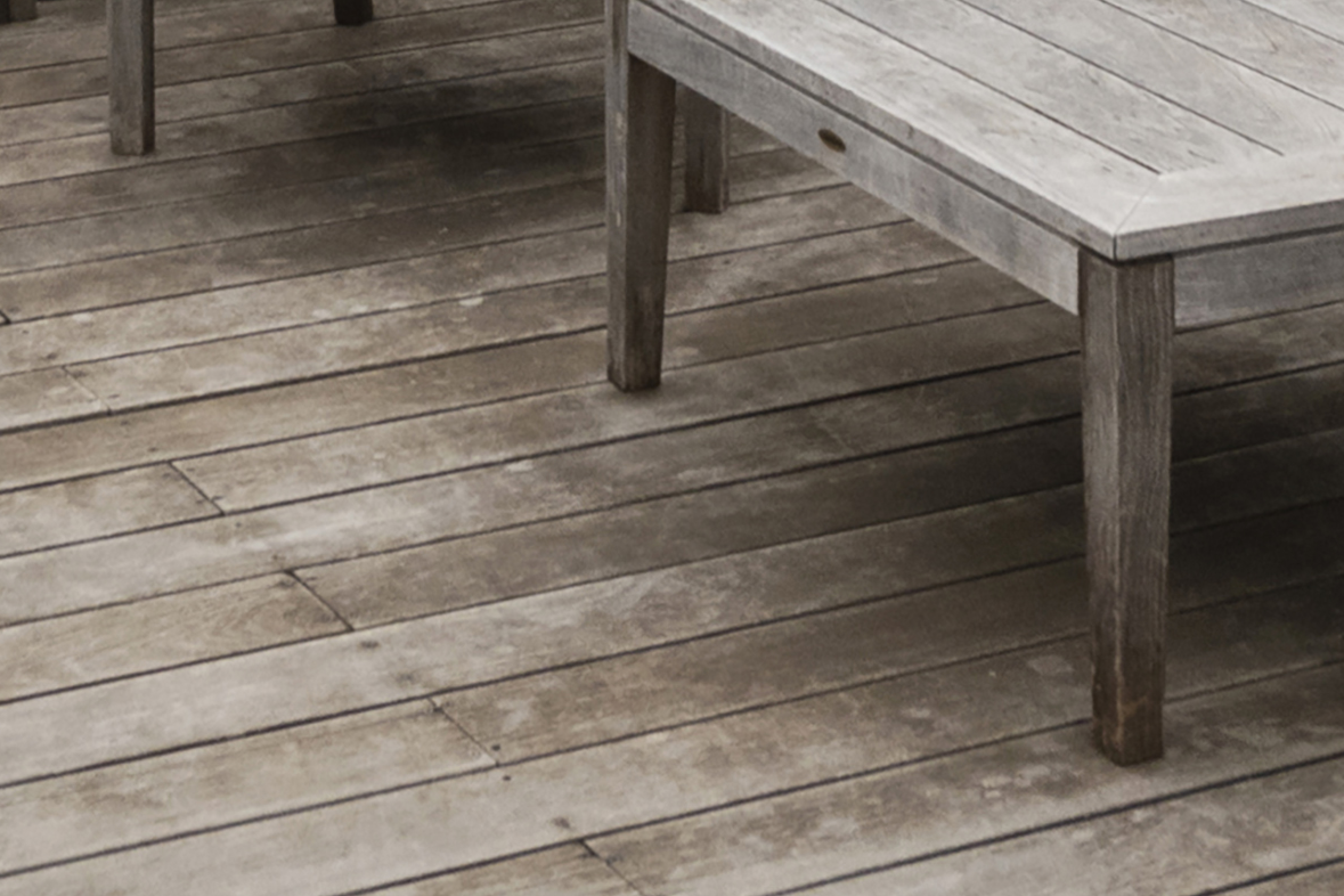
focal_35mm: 119
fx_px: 4442
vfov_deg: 10.3
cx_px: 472
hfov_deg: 17.2
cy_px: -1059
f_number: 9
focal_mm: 17
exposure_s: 1/200
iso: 320
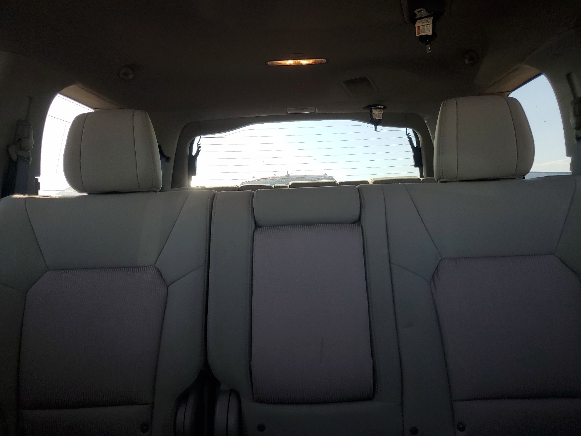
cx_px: 301
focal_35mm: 27
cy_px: 212
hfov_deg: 65.3
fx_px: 453
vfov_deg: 51.4
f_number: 1.5
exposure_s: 1/476
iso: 50
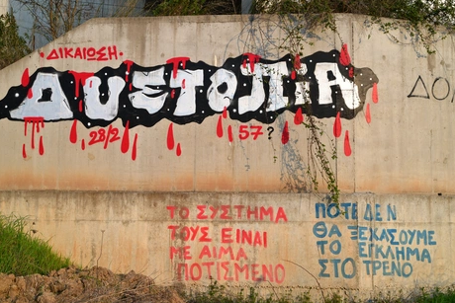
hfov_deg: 43.6
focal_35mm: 45
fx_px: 569
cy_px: 152
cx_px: 226
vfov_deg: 29.9
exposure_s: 1/640
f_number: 8
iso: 1000
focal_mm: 44
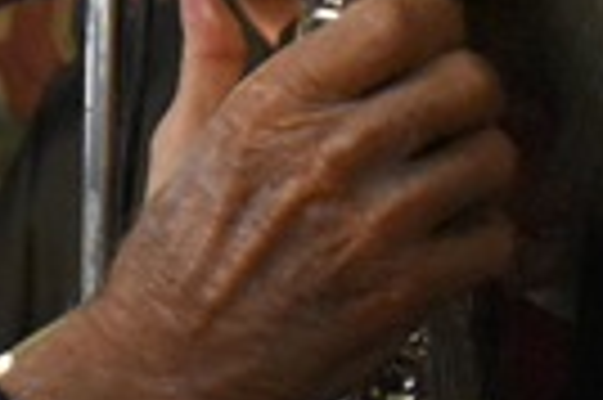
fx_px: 3848
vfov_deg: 5.8
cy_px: -382
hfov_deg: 9.0
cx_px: 212
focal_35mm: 230
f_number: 3.8
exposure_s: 1/125
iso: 4000
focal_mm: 20
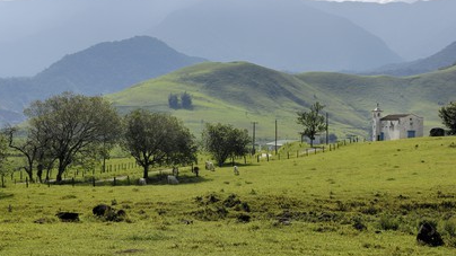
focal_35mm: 85
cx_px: 224
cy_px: 105
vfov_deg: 14.2
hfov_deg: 25.0
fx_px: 1027
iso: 100
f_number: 11
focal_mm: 52
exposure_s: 1/160
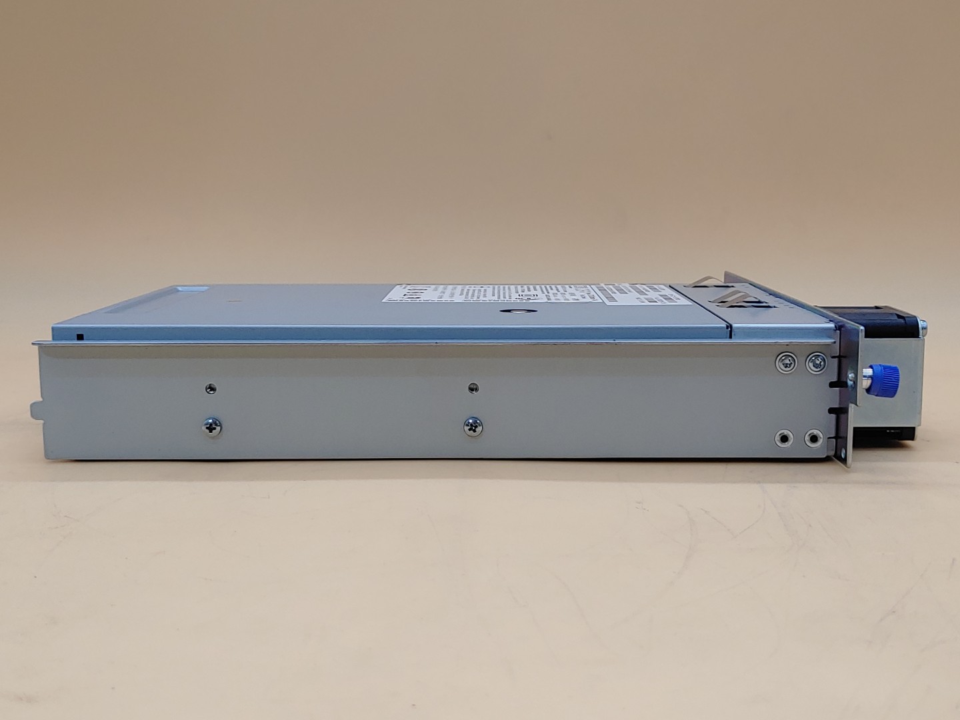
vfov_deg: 32.9
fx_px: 1220
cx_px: 480
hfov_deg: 42.9
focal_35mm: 44
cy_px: 360
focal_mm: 4.36
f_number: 1.8
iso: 50
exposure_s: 1/131
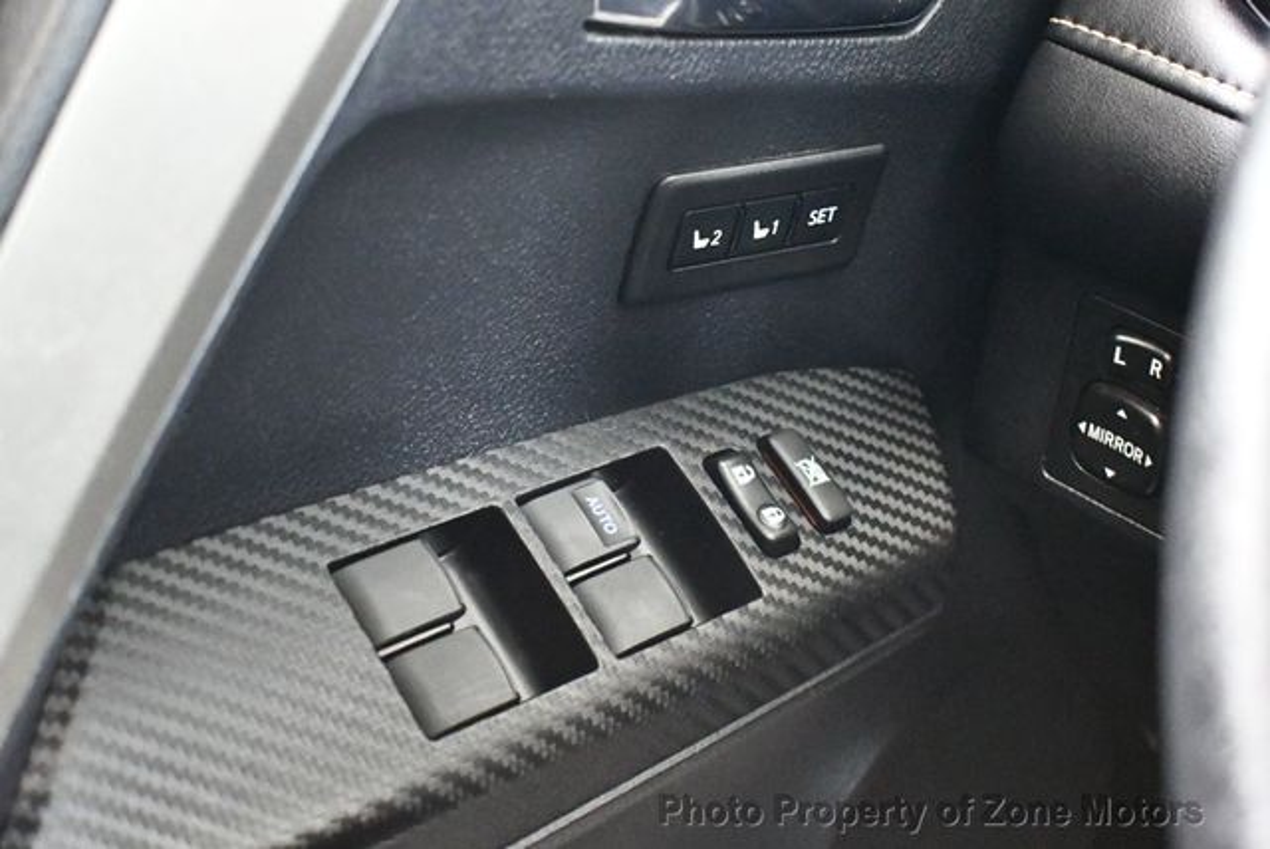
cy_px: 424
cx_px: 635
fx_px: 2048
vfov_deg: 23.4
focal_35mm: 58
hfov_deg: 34.5
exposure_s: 1/30
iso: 12800
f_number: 4.2
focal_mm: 29
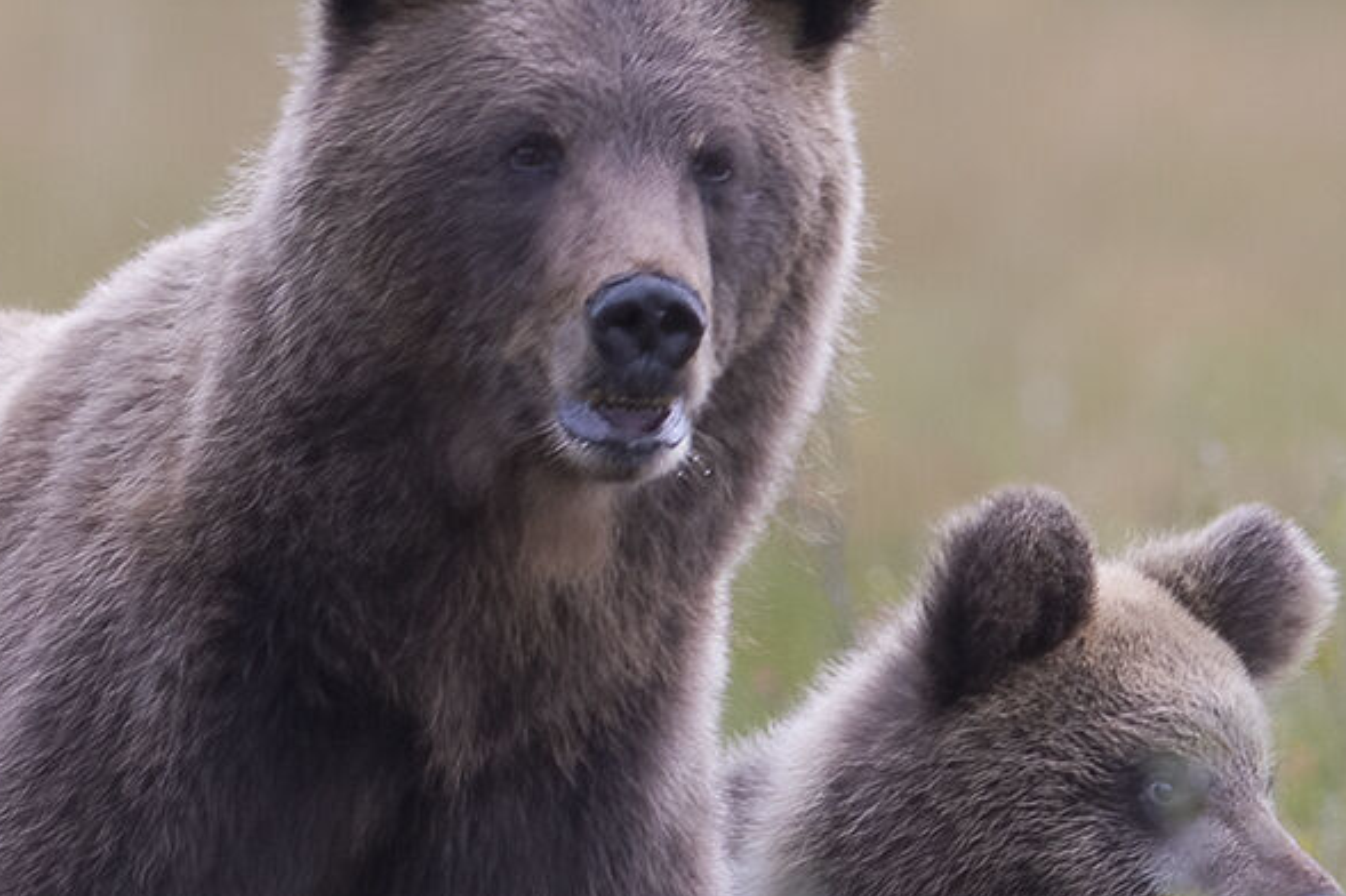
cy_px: 671
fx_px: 129363
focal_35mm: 3462
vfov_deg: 0.4
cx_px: 258
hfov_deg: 0.6
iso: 2000
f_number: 9
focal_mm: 850
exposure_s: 1/125
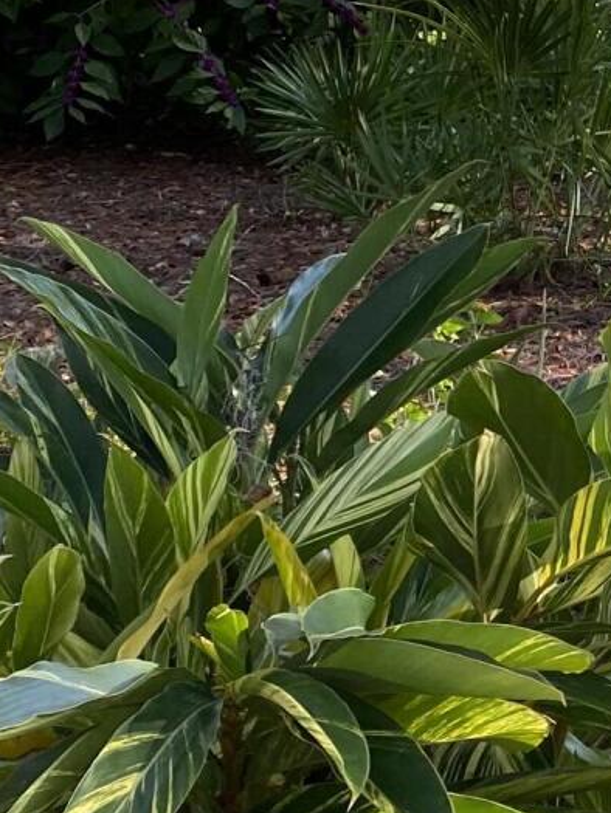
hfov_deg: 13.7
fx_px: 2329
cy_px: 246
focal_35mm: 99
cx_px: 1002
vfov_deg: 19.7
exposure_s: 1/186
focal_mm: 4.25
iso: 32
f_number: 1.8
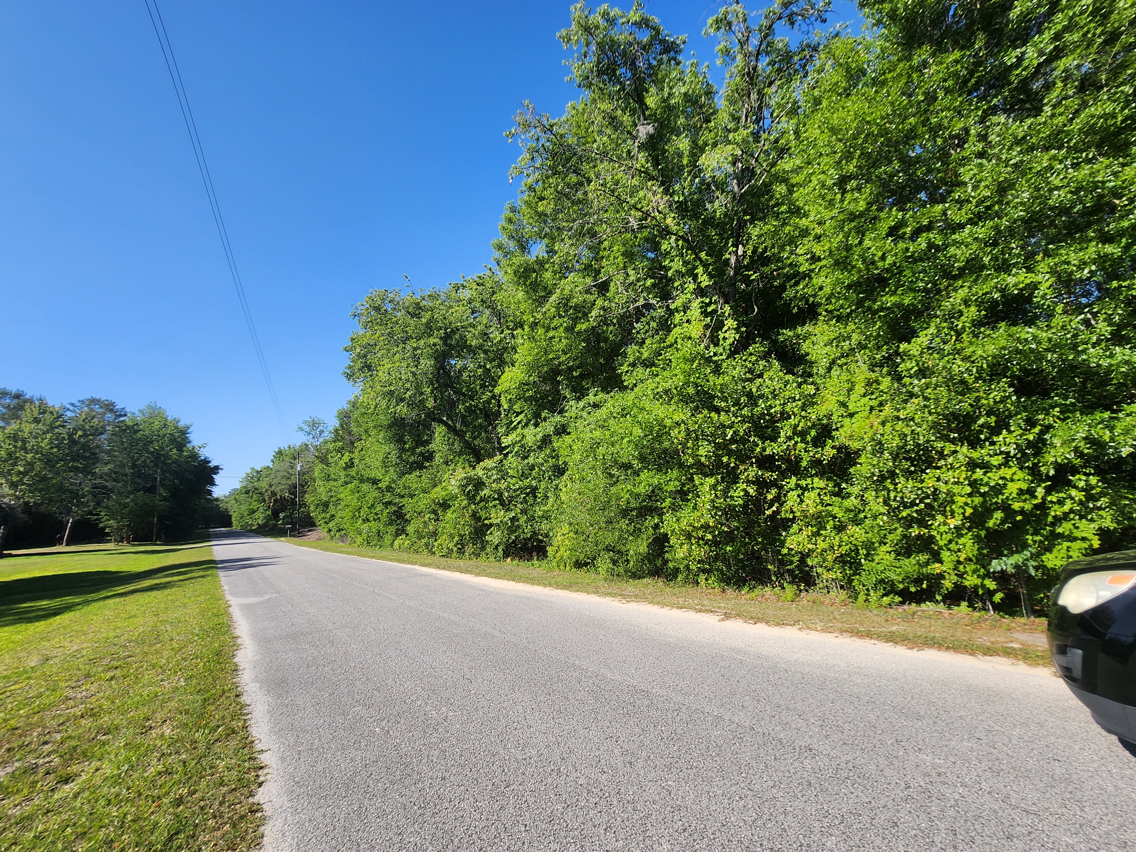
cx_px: 568
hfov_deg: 106.2
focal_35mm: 13
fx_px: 427
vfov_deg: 89.9
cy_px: 426
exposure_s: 1/919
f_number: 2.2
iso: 32
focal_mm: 1.7
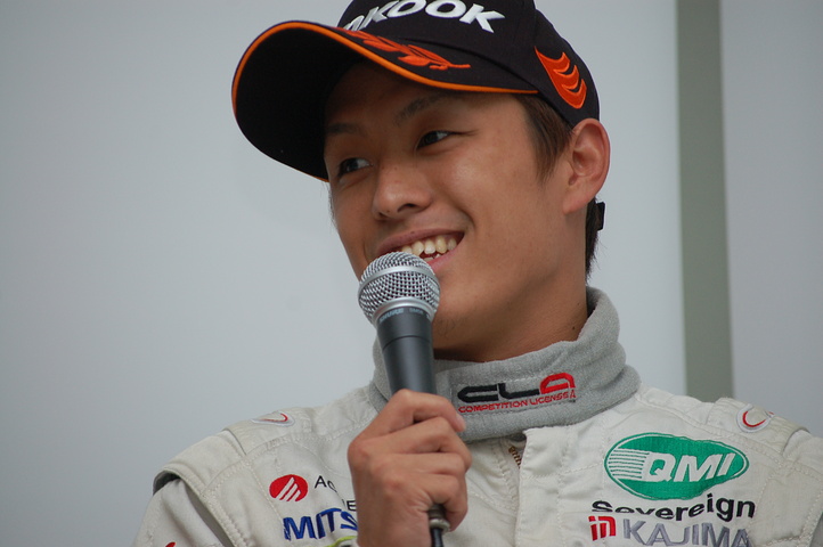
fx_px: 4968
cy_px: 274
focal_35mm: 218
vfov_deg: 6.3
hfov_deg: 9.5
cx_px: 412
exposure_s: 1/250
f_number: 5.3
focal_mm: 145
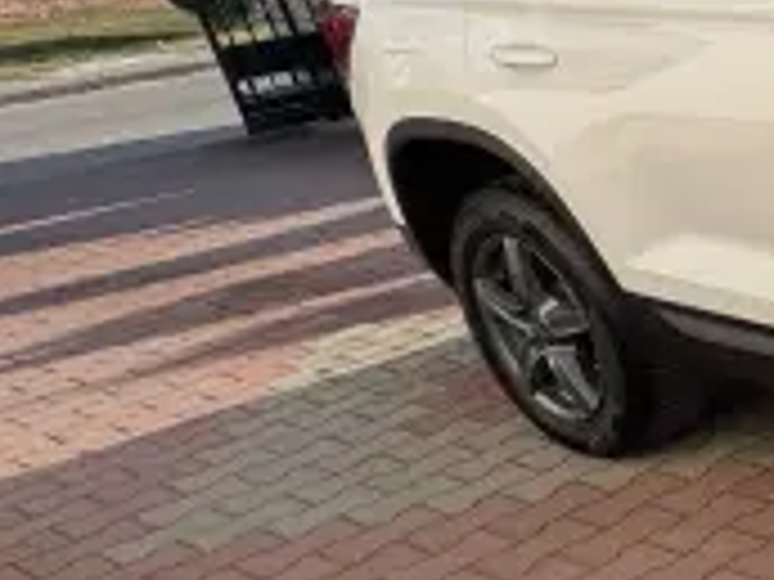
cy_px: 270
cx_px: 1364
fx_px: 1163
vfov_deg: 28.0
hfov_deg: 22.7
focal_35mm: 52
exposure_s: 1/1748
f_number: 2.2
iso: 50
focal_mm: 2.22
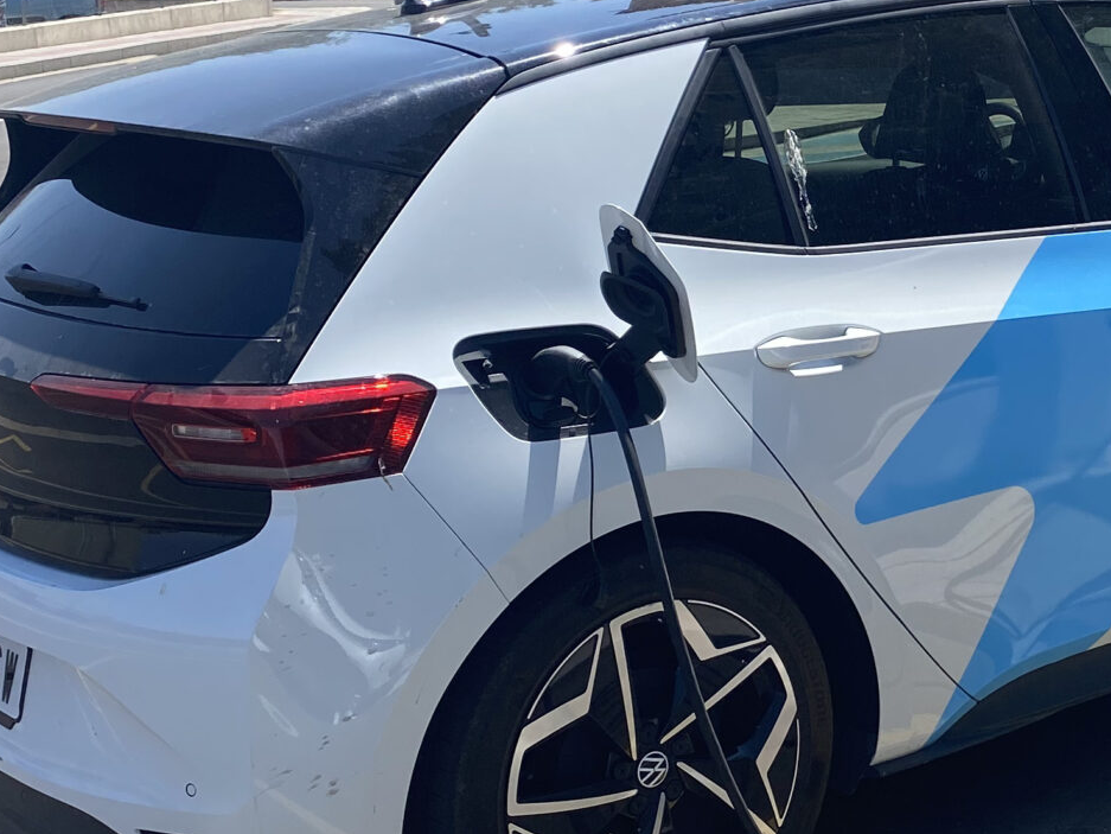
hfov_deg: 26.3
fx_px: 2279
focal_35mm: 71
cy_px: 182
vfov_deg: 20.5
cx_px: 1047
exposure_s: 1/2141
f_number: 1.8
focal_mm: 4.25
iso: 32
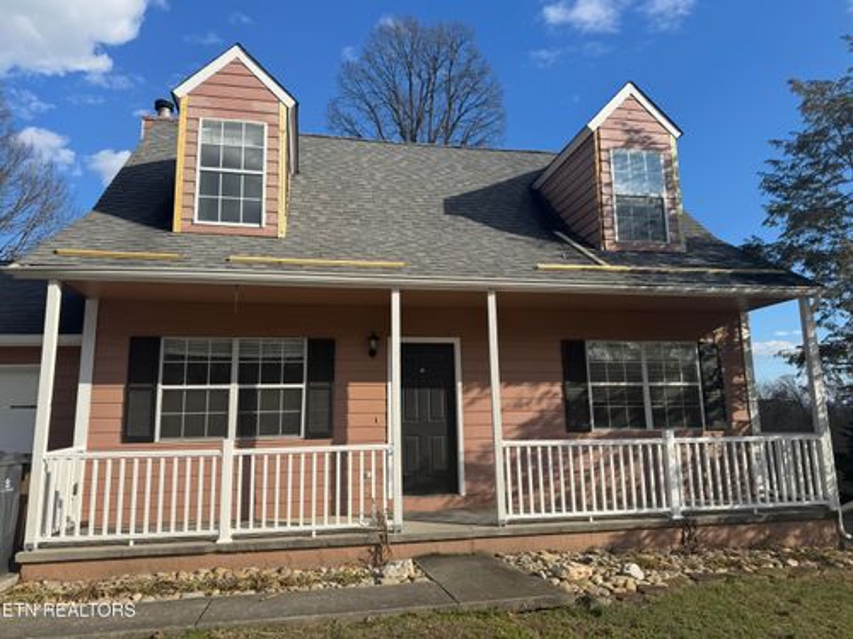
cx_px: 426
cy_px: 320
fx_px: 591
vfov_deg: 56.8
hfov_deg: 71.6
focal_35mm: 24
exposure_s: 1/3802
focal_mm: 6.76
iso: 80
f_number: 1.78
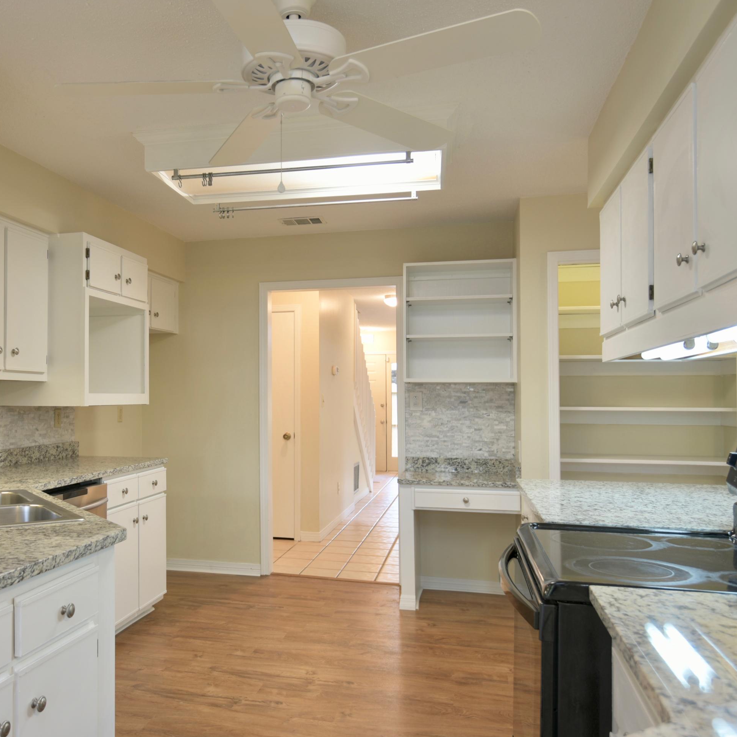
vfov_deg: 55.6
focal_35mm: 29
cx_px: 250
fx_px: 699
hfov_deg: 54.6
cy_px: 379
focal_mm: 22
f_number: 4
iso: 200
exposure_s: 1/10
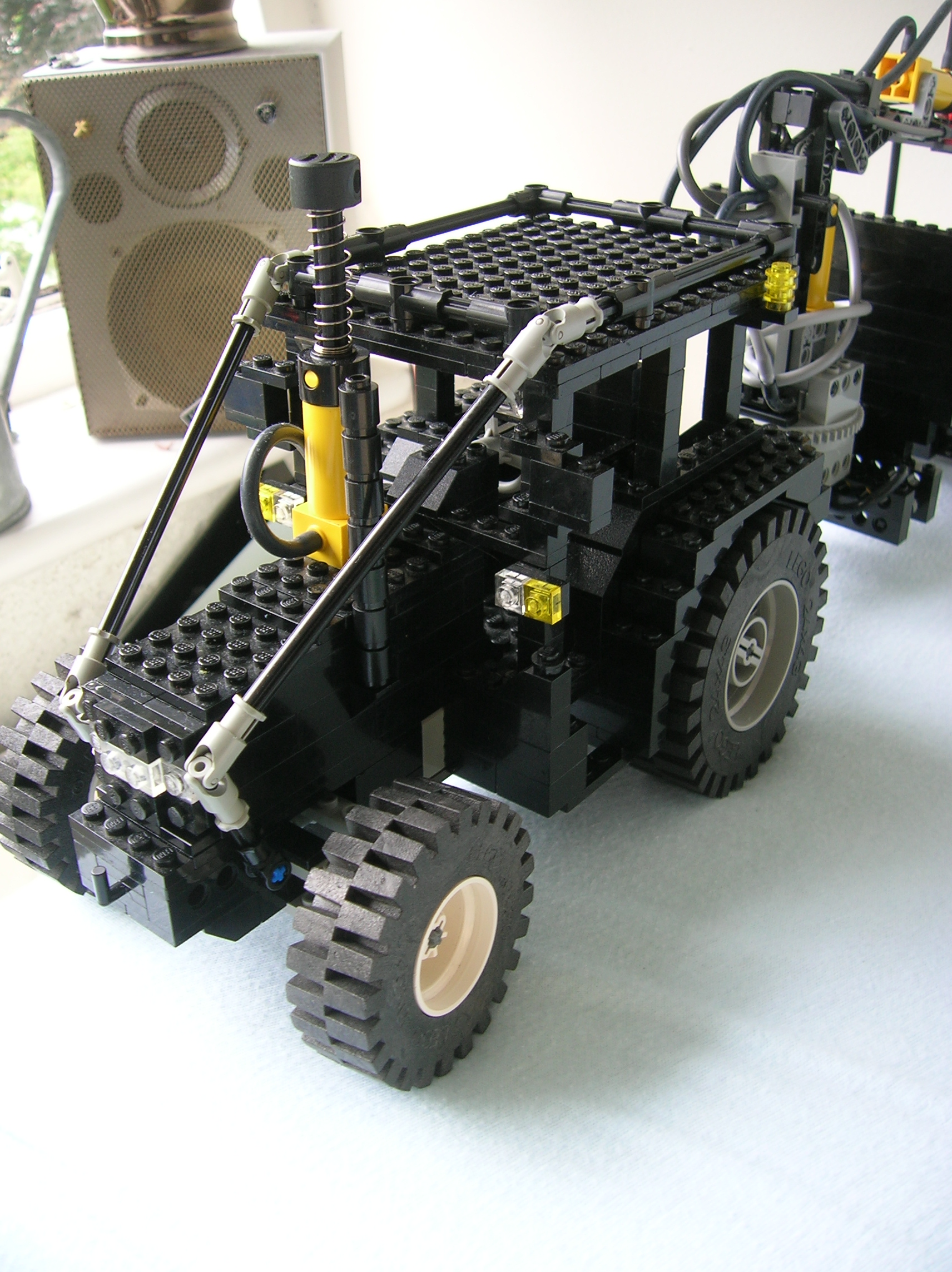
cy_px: 636
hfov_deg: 41.7
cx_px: 476
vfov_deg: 54.0
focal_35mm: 34
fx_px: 1249
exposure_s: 1/27.5
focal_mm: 5.7
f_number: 2.9
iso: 50
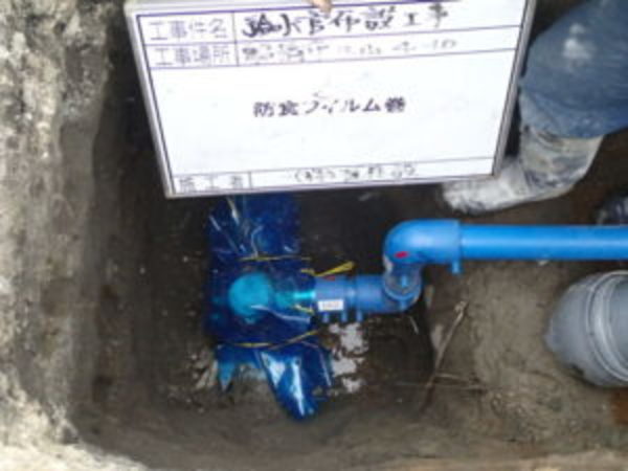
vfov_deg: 27.5
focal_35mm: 53
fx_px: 962
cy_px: 236
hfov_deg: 36.2
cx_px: 314
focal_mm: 9.61
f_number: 3.4
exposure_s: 1/50
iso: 500
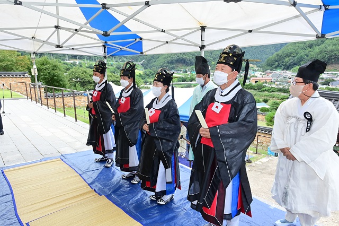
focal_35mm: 24
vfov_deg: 53.1
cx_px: 170
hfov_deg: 73.8
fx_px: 226
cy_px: 113
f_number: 13
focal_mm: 24
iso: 1600
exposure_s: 1/160
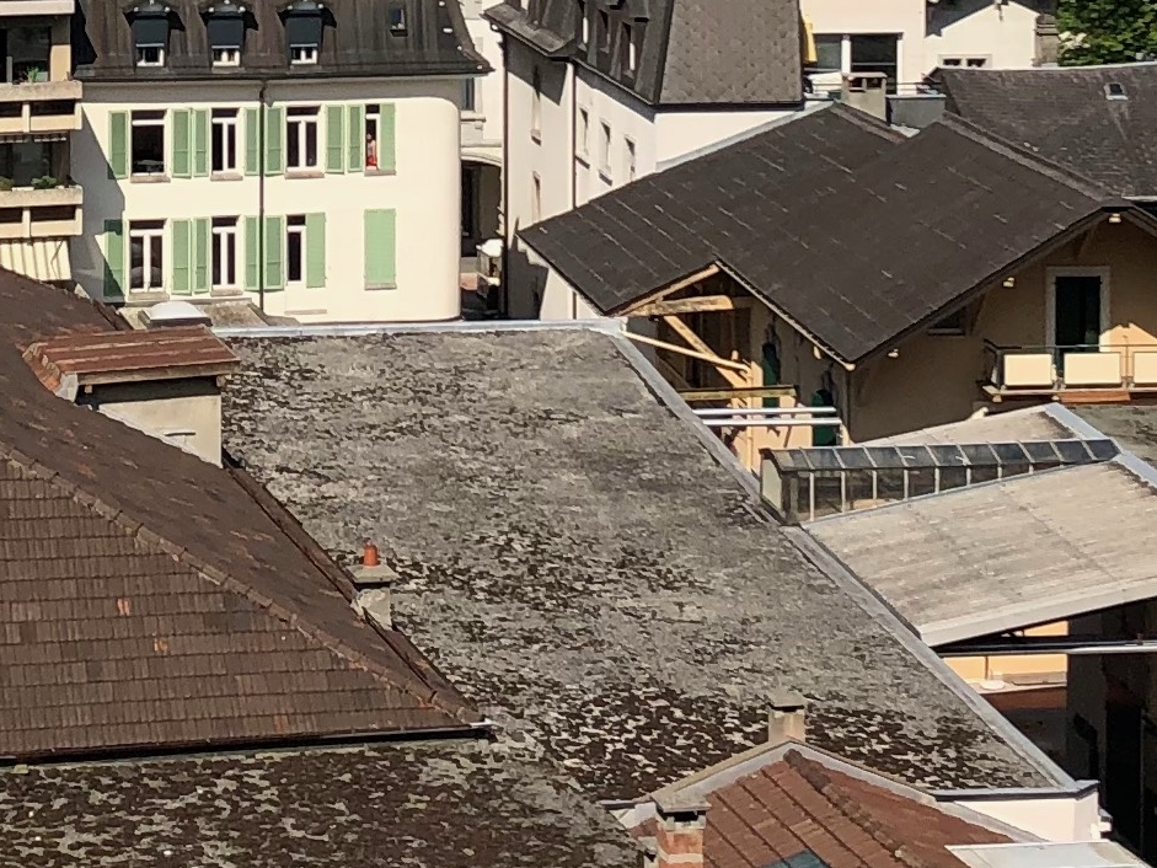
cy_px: -180
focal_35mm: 120
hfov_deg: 16.3
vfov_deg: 12.1
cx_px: 270
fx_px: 4011
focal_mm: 4
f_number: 1.8
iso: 20
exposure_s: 1/2667
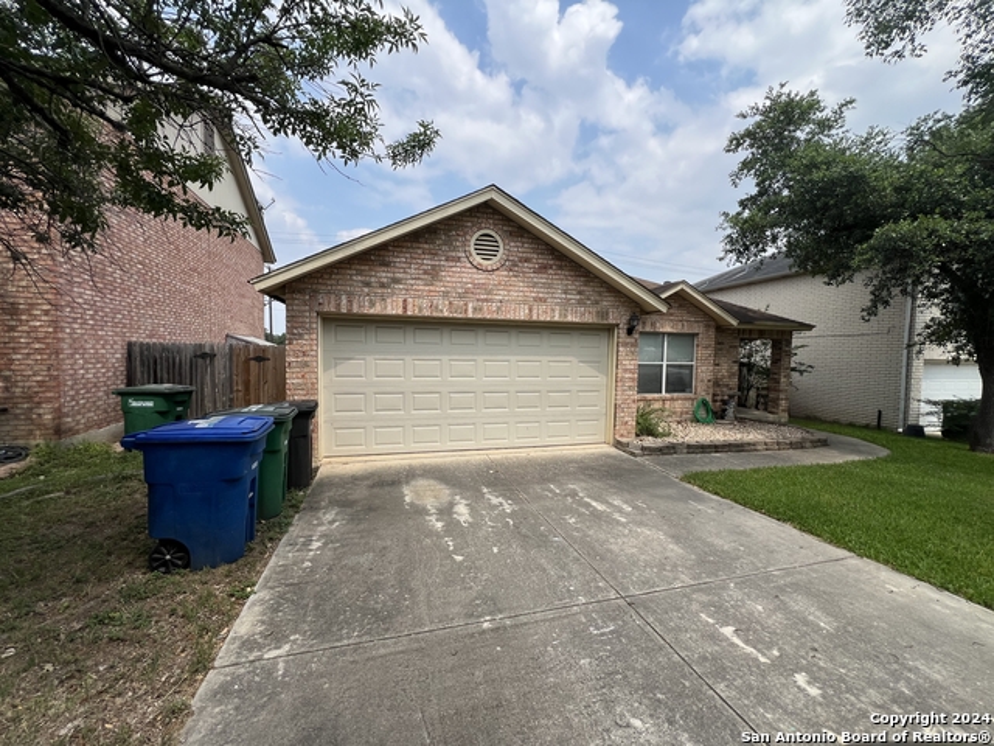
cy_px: 373
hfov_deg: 106.2
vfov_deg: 89.9
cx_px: 497
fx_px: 373
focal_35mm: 13
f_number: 1.8
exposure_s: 1/1376
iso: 32
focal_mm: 1.57
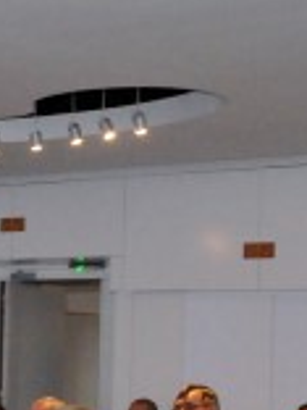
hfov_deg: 11.5
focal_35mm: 116
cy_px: 338
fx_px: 1372
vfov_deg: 16.8
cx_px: -315
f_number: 7.1
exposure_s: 1/100
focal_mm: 18
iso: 3200
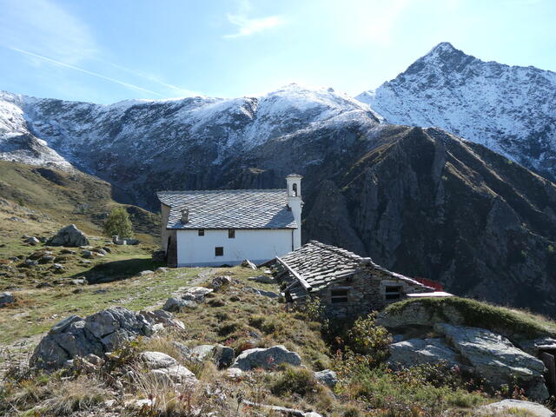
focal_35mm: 31
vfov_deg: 45.4
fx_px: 498
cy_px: 208
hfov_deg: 58.4
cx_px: 278
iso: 80
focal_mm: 5.4
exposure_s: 1/320
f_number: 4.2
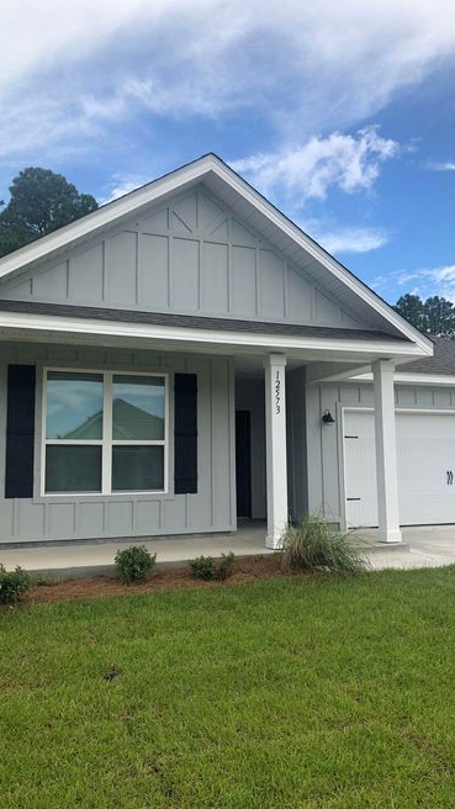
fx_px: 665
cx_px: 247
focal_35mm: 31
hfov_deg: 37.8
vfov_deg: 62.6
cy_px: 404
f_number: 1.8
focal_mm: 3.99
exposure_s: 1/1333
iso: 20
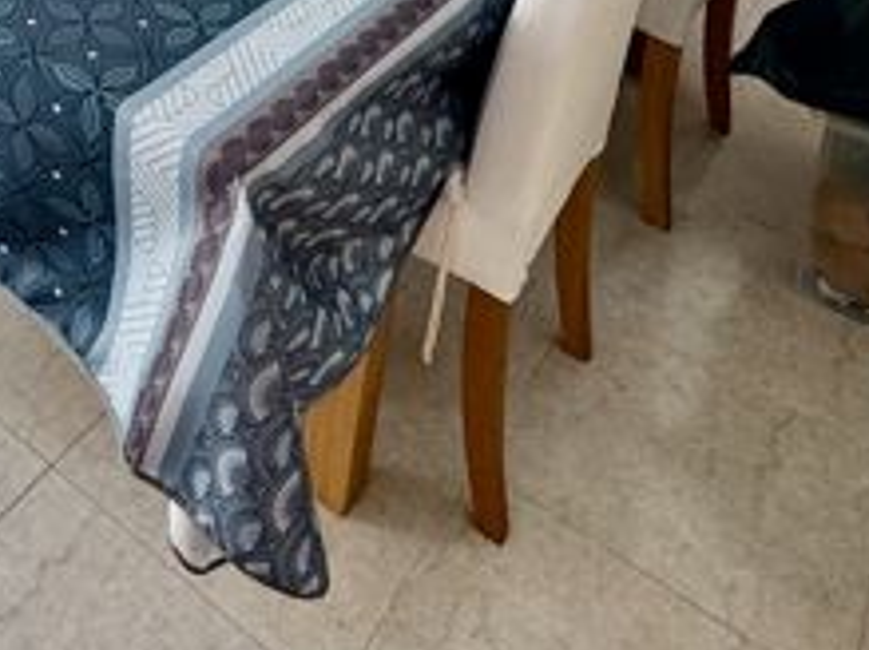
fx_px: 1129
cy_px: -250
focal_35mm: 45
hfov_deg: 37.1
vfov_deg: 26.1
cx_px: -26
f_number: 2.2
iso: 64
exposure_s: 1/100
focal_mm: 2.22
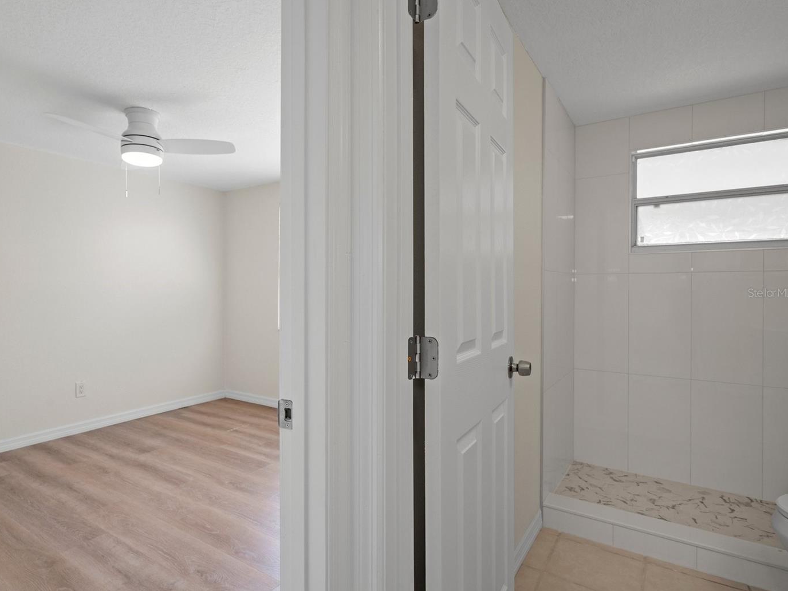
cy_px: 293
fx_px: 433
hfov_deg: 84.2
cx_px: 341
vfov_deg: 68.7
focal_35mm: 19
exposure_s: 1/2.5
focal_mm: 17
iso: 320
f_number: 8
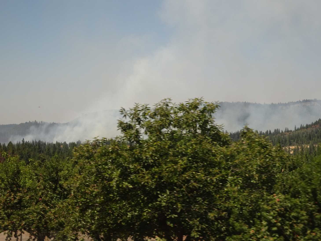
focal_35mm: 80
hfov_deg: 24.4
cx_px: 160
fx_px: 742
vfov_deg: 18.4
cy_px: 120
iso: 160
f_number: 5
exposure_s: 1/250
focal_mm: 13.69
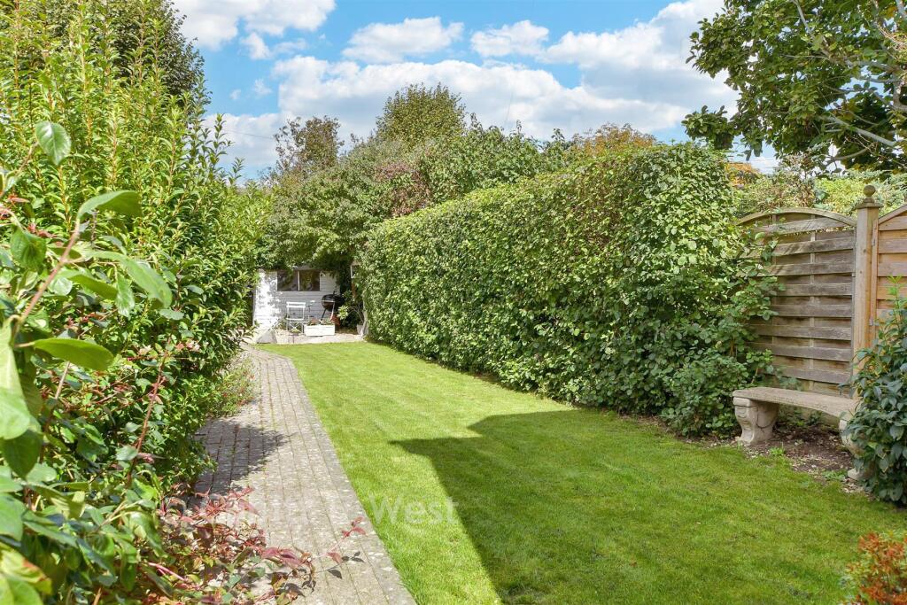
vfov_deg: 43.6
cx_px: 454
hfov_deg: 61.9
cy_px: 302
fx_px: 756
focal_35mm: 30
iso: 200
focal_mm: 20
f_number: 8
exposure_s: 1/320
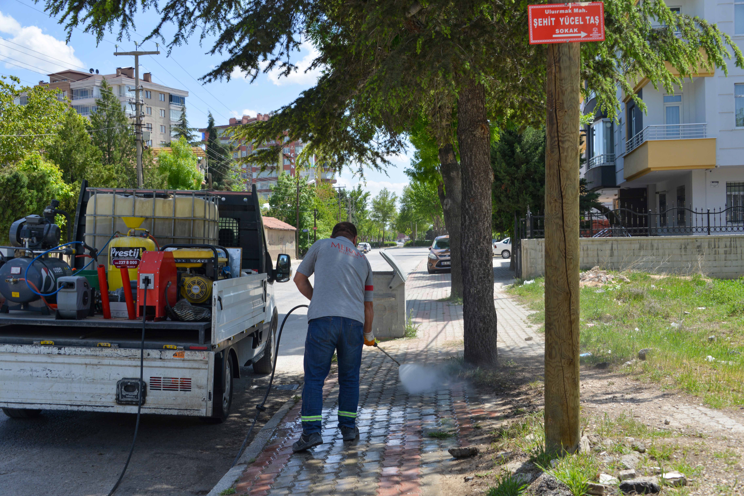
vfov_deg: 31.9
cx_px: 372
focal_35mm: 42
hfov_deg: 46.4
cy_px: 248
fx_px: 868
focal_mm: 42
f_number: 7.1
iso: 100
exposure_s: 1/200
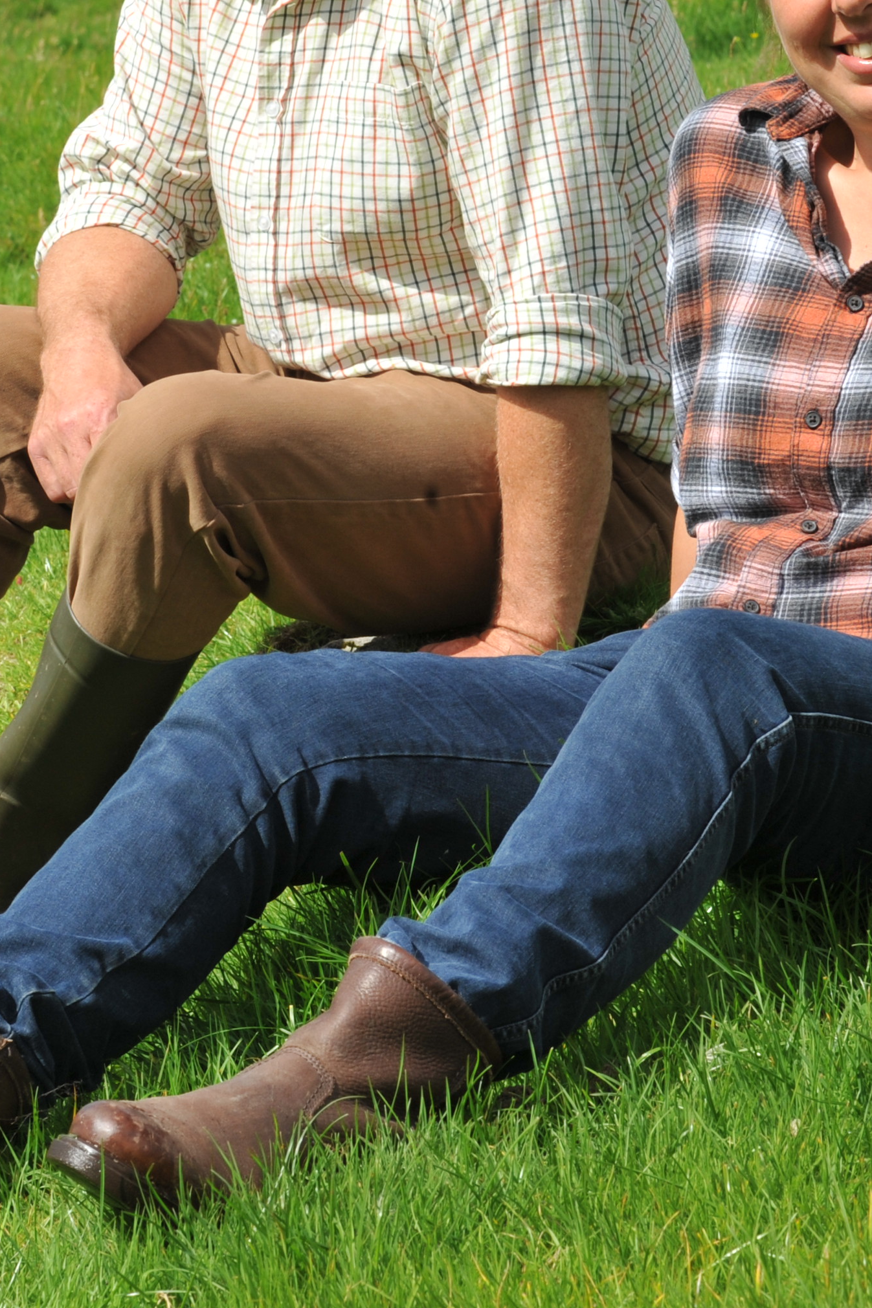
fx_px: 6577
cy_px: 430
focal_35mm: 181
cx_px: 407
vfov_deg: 11.3
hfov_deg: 7.6
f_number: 14
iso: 400
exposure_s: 1/320
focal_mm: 86
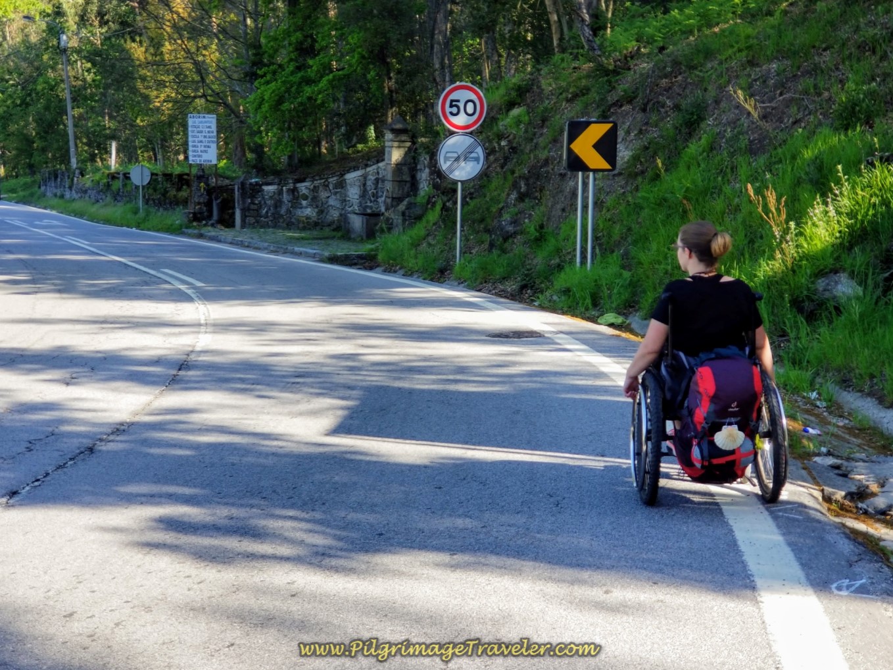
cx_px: 446
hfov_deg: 36.8
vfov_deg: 28.0
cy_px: 335
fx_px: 1341
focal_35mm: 52
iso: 25
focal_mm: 6
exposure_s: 1/193
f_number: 2.4
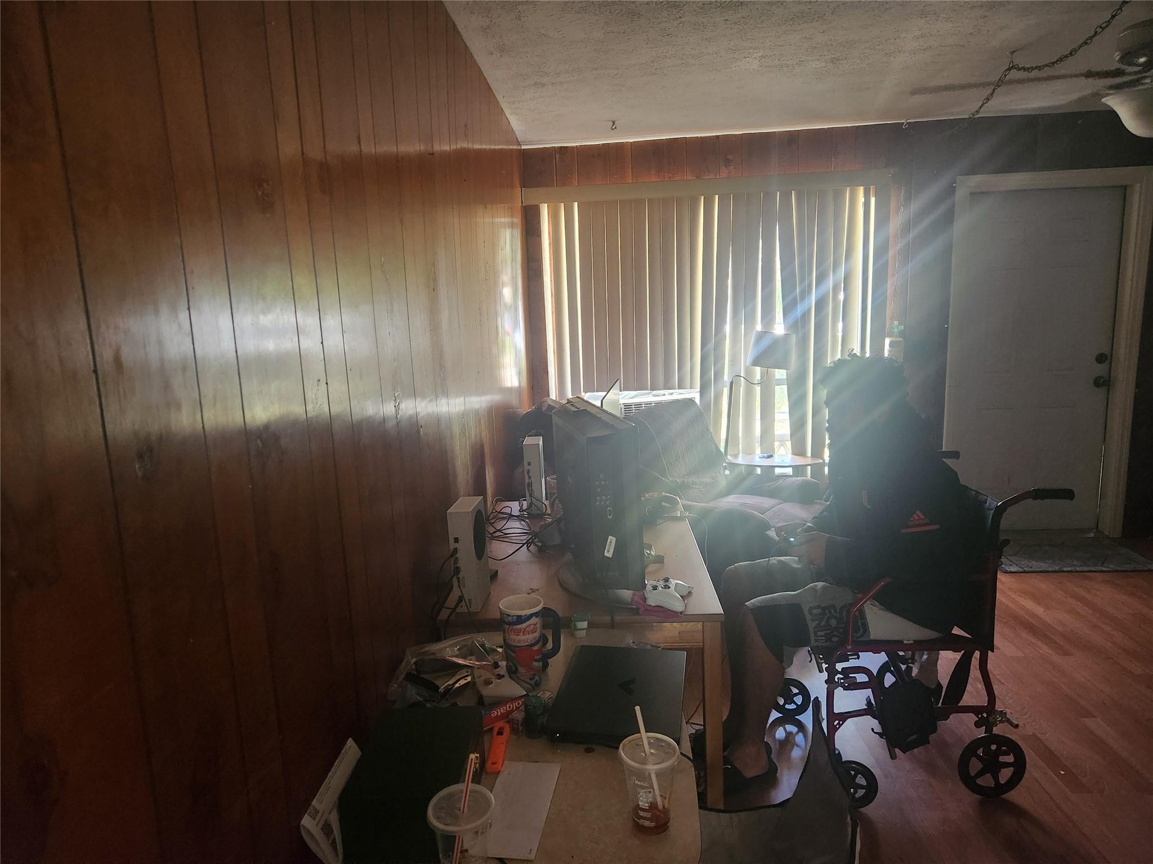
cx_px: 576
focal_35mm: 23
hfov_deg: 73.9
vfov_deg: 58.9
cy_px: 432
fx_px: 766
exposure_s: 1/60
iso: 640
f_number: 1.8
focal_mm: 5.4
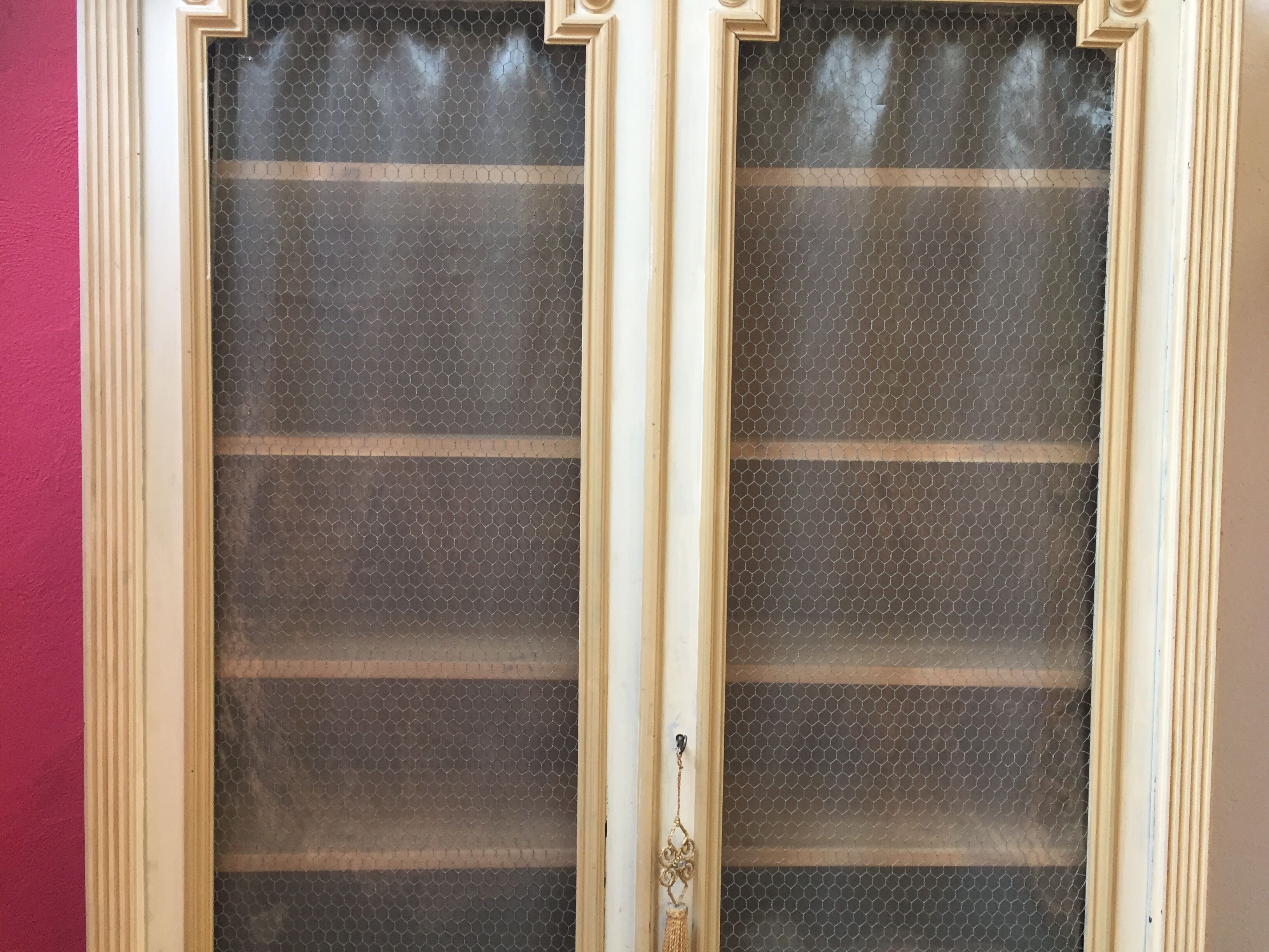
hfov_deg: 61.7
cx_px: 634
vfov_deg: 48.2
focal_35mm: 29
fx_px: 1063
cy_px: 476
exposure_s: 1/33
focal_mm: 4.15
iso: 64
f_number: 2.2
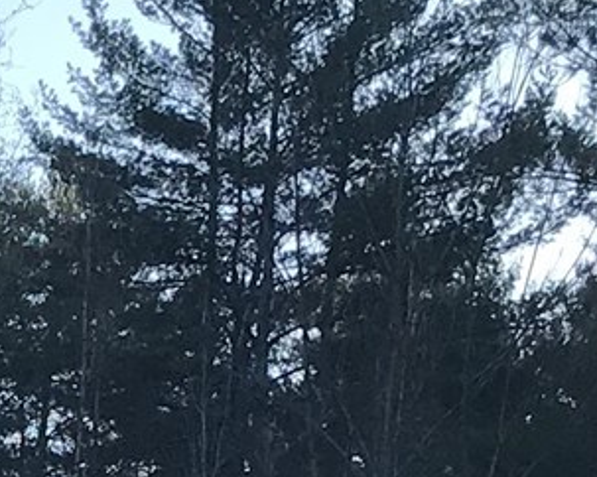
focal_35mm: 208
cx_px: -359
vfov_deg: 7.4
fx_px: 3673
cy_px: 576
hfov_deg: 9.0
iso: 20
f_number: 1.8
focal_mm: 3.99
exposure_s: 1/939
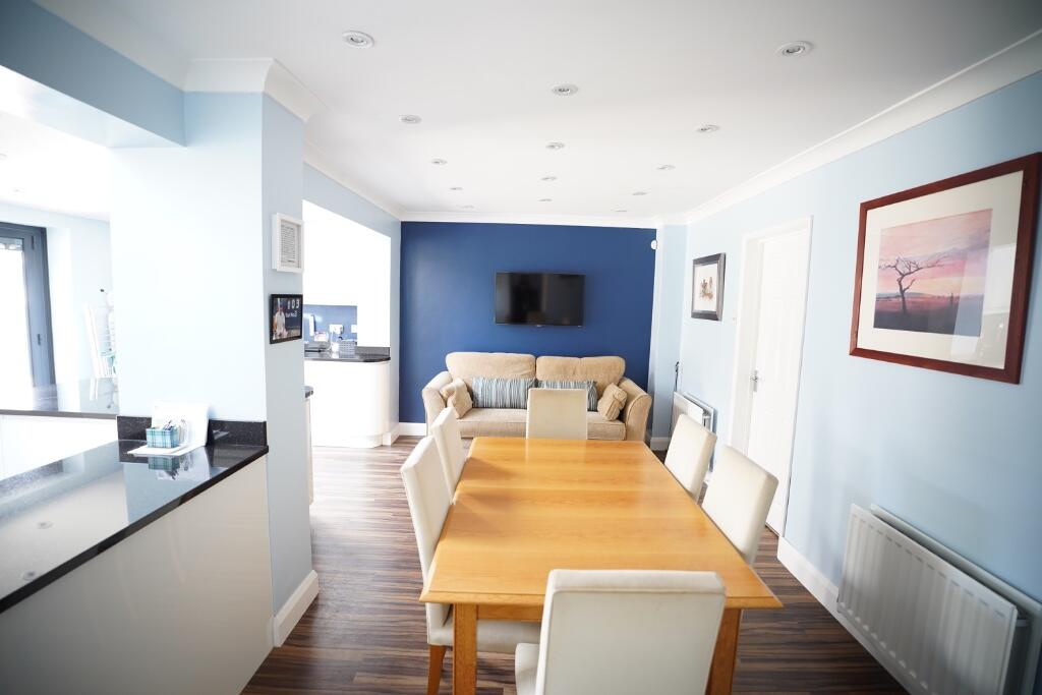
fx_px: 463
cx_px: 521
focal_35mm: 16
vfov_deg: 73.8
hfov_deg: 96.7
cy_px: 348
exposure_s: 1/30
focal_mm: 16
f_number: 2.8
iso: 800
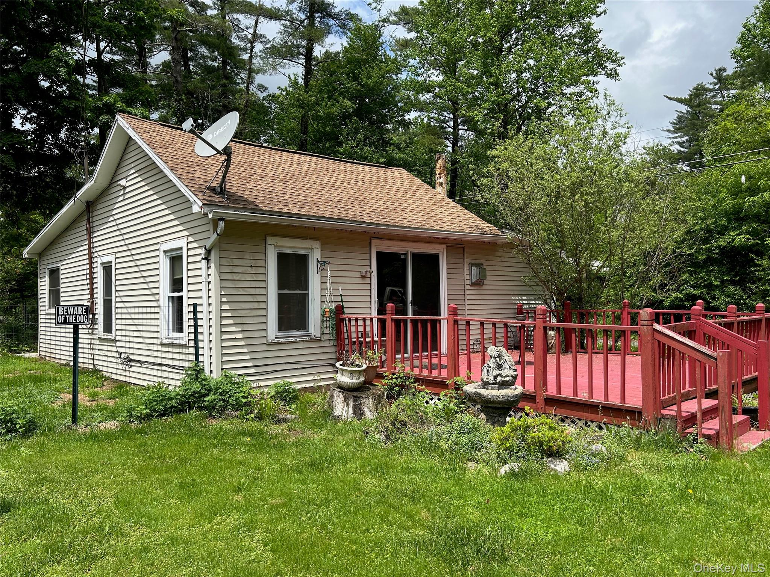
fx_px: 578
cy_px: 288
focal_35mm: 26
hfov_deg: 67.3
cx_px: 385
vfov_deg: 53.1
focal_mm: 5.7
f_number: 1.5
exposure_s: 1/4115
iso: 50
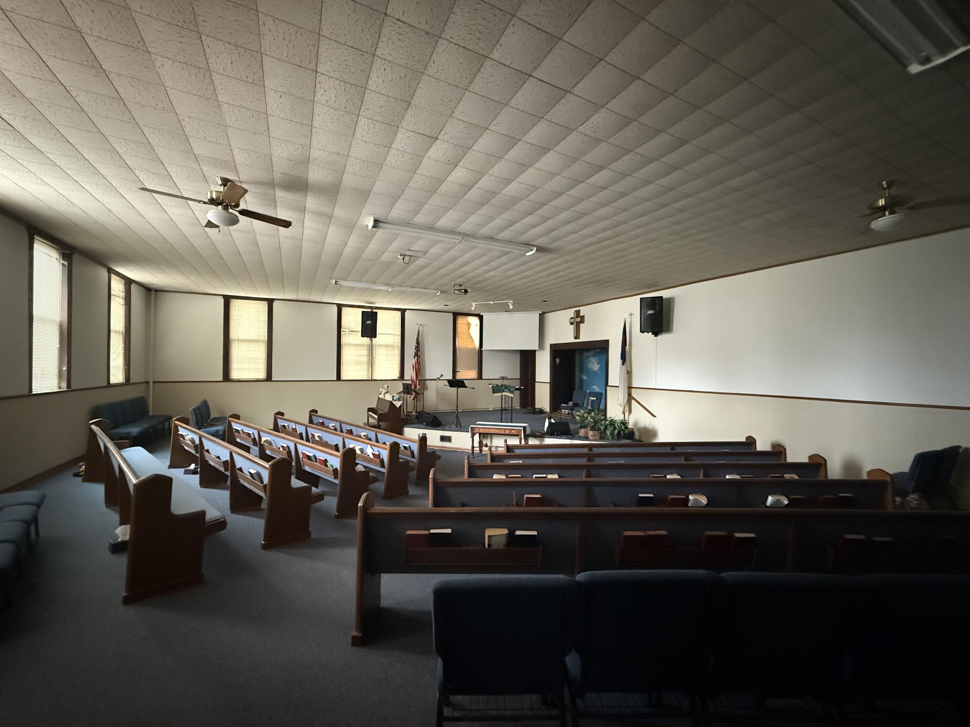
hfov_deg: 102.1
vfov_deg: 85.7
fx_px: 392
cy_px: 364
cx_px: 485
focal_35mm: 14
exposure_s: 1/48
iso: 1600
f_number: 2.2
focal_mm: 2.22
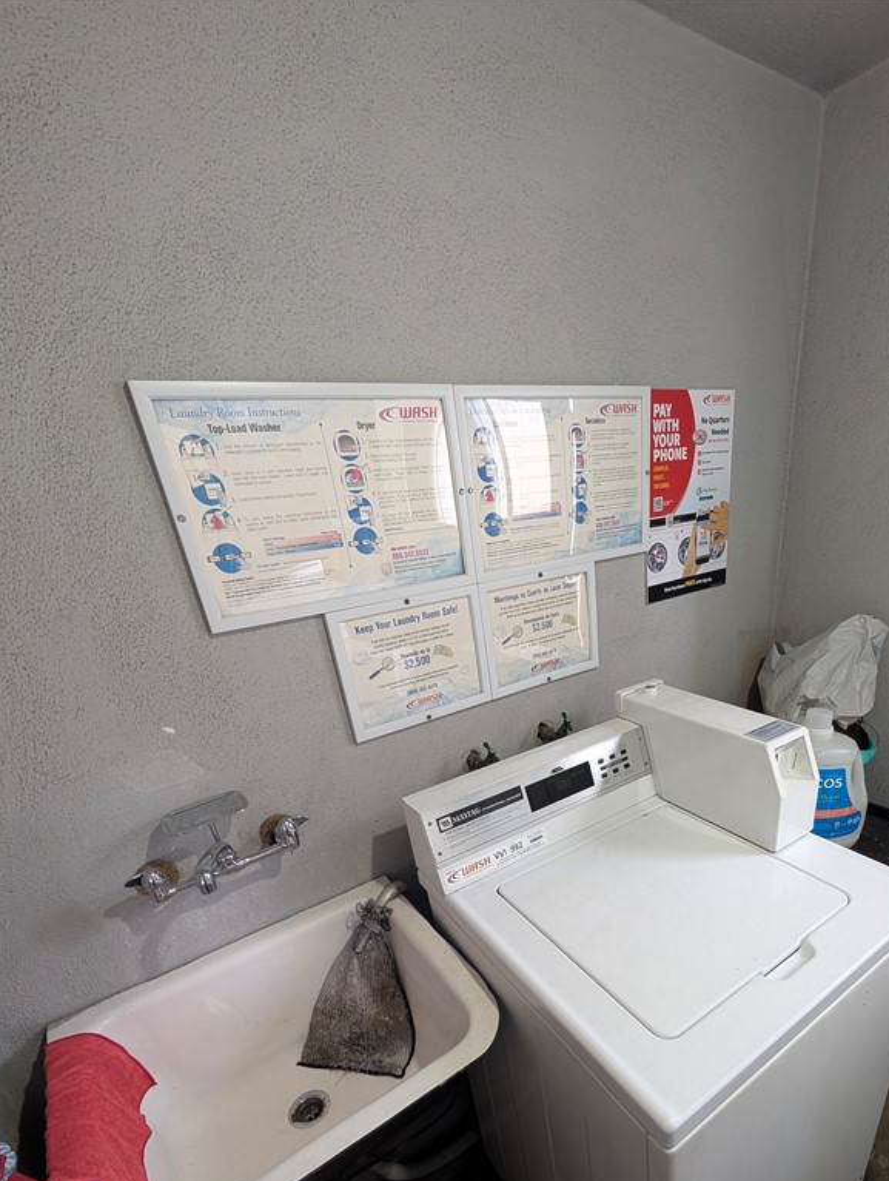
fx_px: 546
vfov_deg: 91.2
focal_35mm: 16
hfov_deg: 76.9
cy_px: 781
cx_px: 555
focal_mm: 2.02
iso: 53
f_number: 1.7
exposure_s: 1/24.1
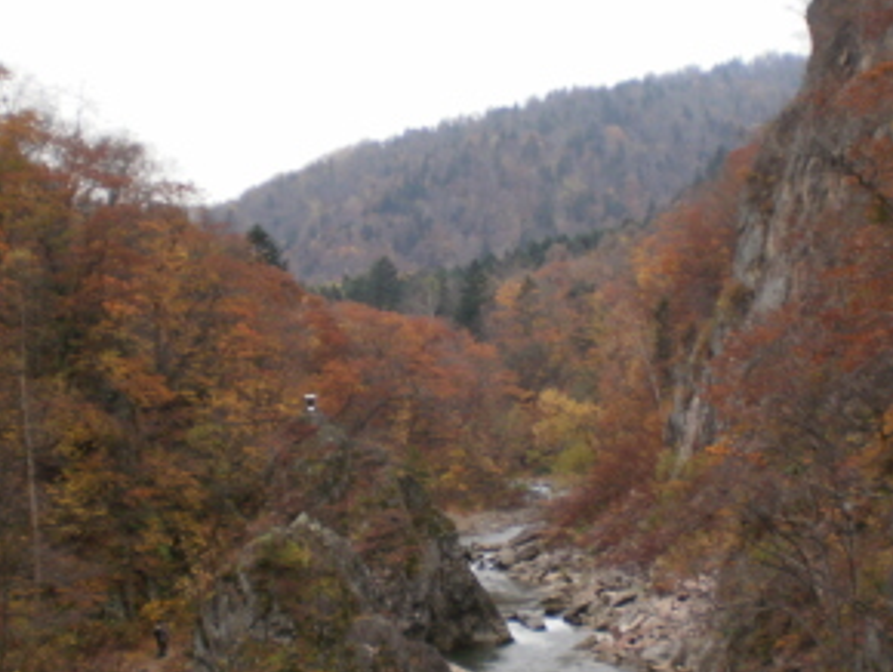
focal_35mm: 62
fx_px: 1601
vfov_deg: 23.6
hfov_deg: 31.1
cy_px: 421
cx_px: 520
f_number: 3.1
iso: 100
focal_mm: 6.3
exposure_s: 1/160
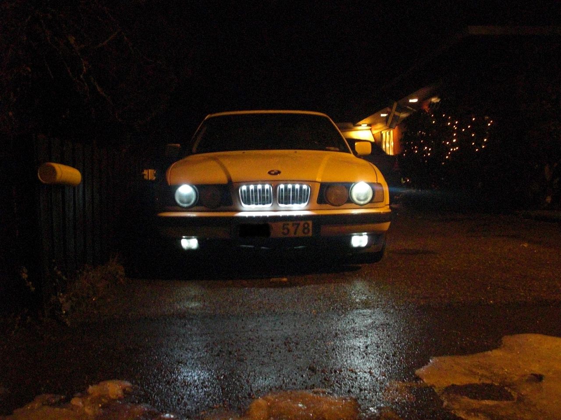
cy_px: 210
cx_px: 280
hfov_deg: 51.4
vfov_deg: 39.7
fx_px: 583
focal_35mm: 36
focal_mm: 6.3
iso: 800
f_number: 2.8
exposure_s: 1/8
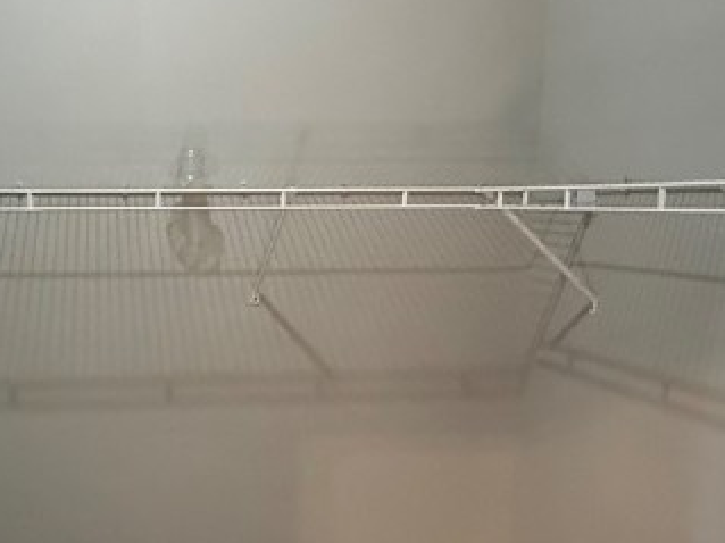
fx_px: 942
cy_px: 384
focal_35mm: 45
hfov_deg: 40.7
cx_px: 170
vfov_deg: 31.8
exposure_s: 1/60
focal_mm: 2.22
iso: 1000
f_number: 2.2
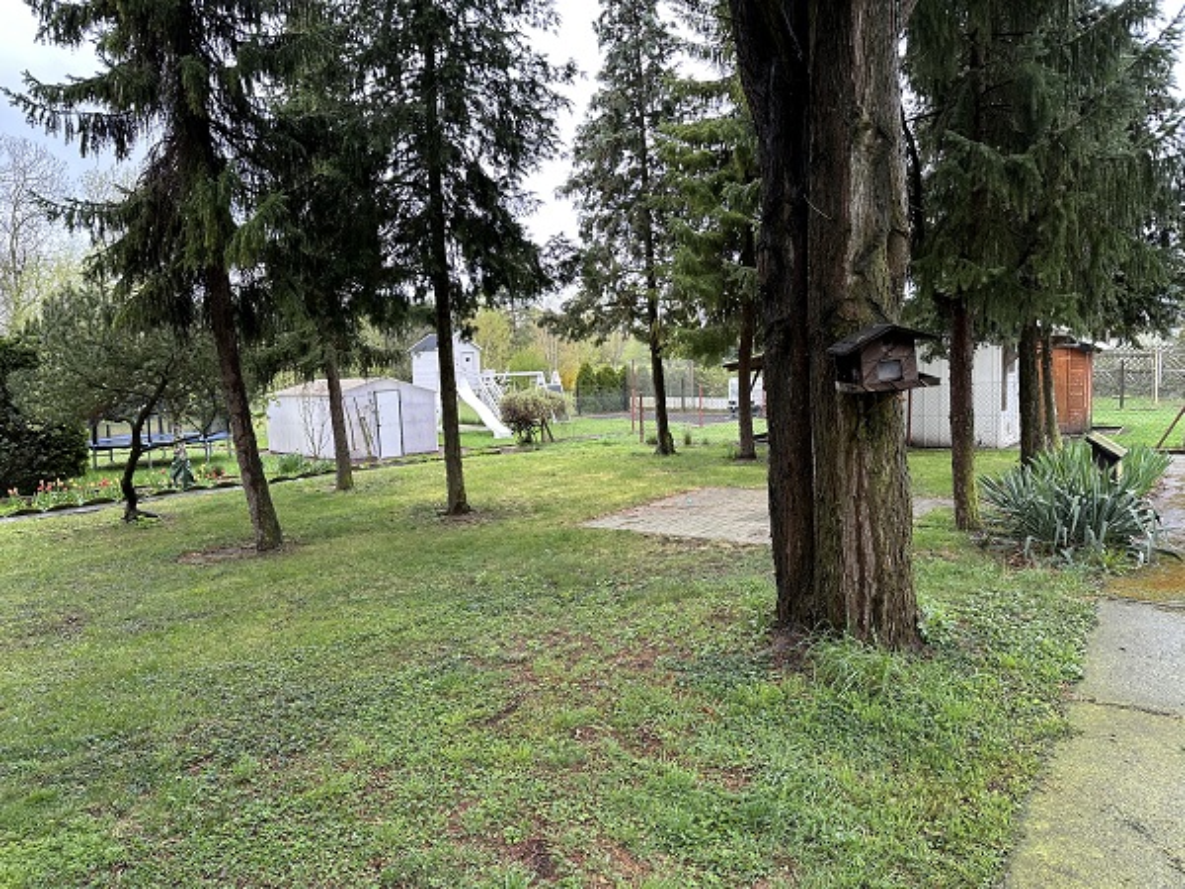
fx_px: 822
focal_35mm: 24
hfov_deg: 71.6
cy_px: 444
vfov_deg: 56.8
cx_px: 592
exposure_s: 1/121
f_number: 1.78
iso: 64
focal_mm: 6.86
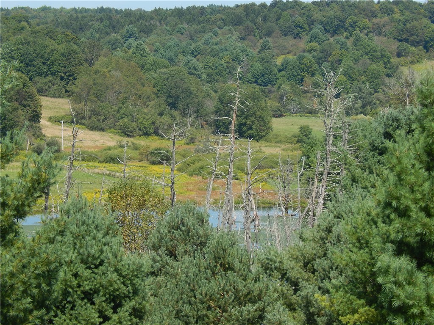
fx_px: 1780
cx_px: 217
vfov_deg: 10.4
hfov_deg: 13.9
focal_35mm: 142
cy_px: 162
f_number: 4.9
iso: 125
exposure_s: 1/500
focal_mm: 25.3
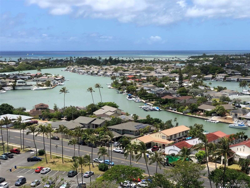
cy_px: 94
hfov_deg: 33.8
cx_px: 125
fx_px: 412
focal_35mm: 57
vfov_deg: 25.7
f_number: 2.8
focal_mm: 6.6
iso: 20
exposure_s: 1/1012
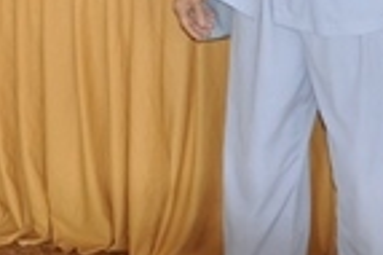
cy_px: -255
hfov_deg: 14.3
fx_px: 1523
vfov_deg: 9.0
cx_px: 158
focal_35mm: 143
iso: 1250
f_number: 4.5
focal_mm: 21
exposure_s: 1/60
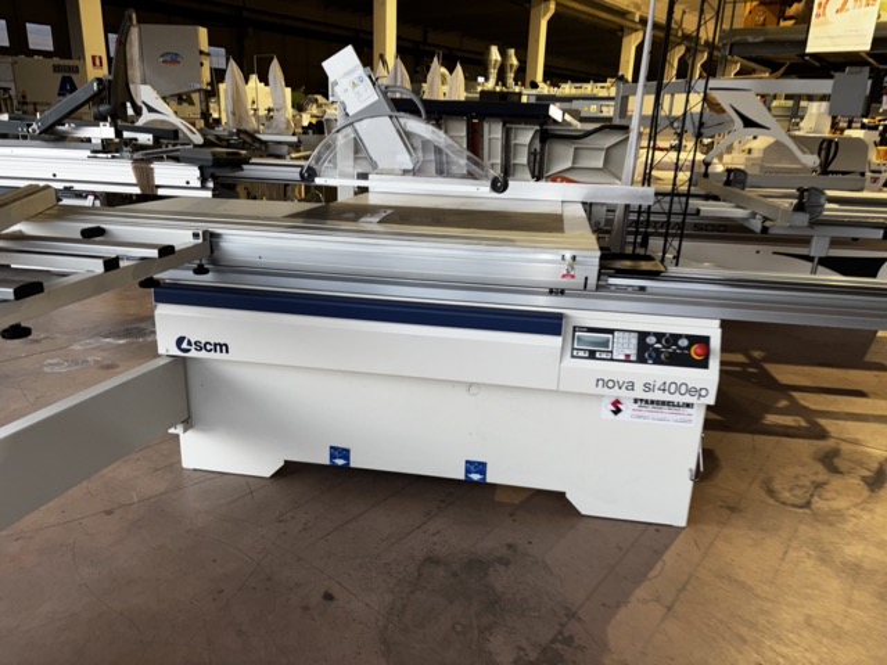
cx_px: 444
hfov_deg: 67.3
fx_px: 666
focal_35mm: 26
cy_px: 332
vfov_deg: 53.1
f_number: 1.6
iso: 50
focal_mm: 5.96
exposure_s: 1/20
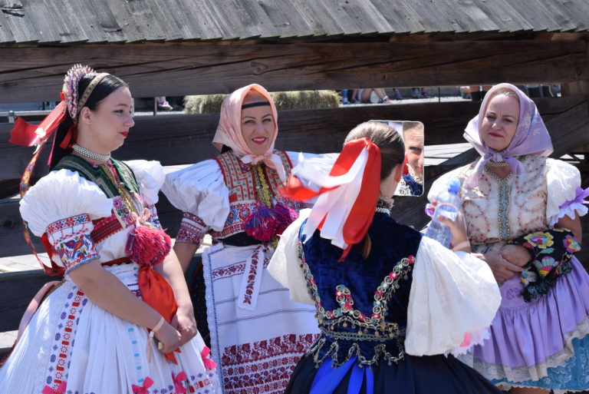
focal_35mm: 75
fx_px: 1228
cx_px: 294
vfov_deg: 18.2
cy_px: 197
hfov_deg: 27.0
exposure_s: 1/100
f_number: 10
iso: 100
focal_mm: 50
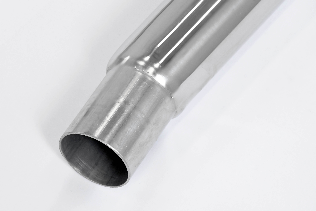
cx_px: 158
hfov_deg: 11.2
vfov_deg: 7.5
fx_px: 1606
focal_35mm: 183
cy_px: 106
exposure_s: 1/160
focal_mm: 122
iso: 4000
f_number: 11
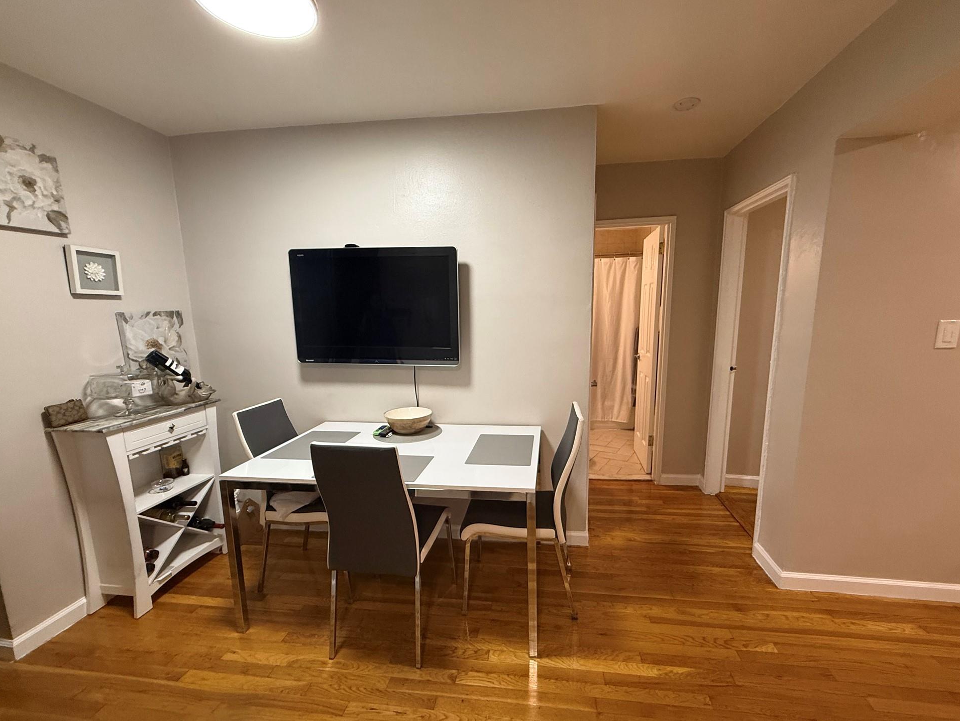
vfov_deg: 81.7
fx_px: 416
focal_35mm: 15
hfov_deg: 98.1
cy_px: 377
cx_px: 501
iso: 250
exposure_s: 1/60
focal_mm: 2.22
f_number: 2.2
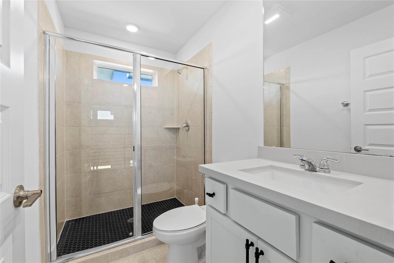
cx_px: 197
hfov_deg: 100.4
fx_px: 164
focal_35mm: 15
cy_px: 132
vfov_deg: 77.3
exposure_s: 1.3
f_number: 11
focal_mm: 10
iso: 250
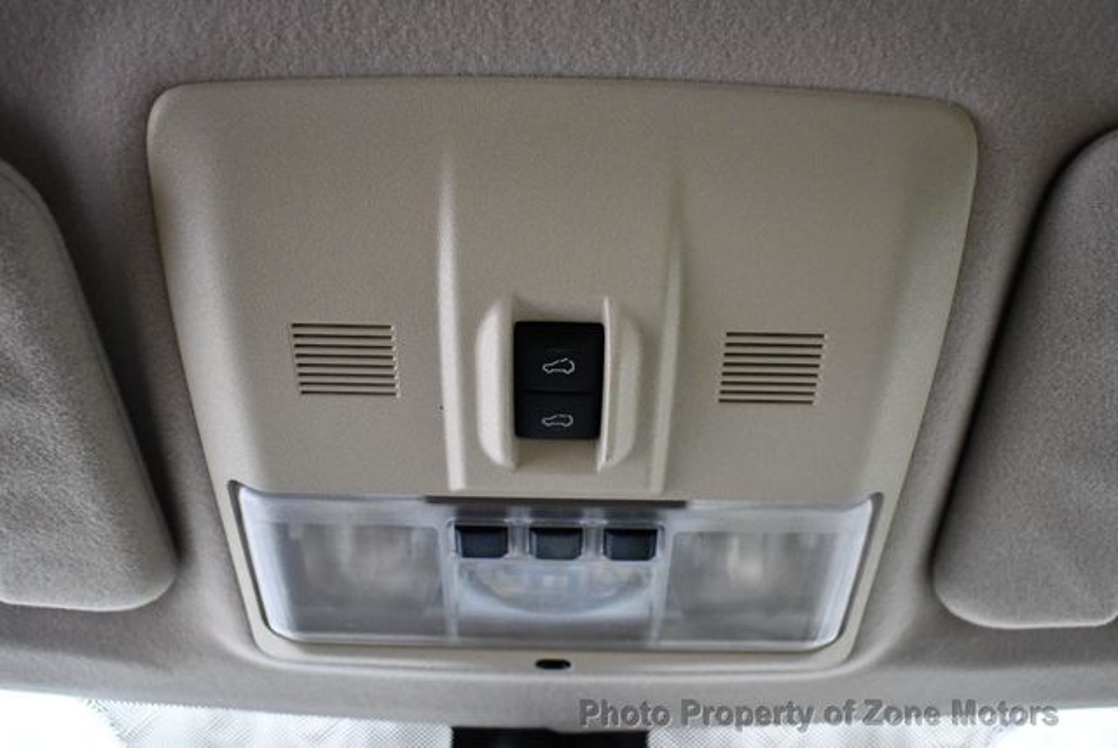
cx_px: 559
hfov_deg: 53.1
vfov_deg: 36.9
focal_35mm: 36
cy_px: 374
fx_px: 1119
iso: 2800
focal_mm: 18
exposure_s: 1/125
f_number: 3.5
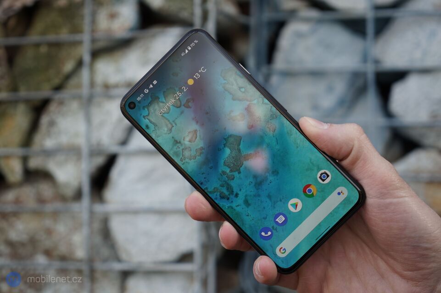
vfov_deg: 19.4
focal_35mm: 70
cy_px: 146
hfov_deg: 28.9
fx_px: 857
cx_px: 220
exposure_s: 1/160
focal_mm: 70
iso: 200
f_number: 4
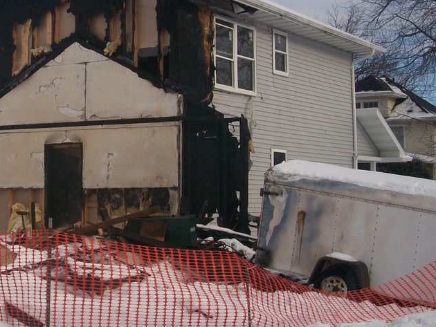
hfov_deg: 25.7
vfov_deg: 19.9
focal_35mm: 74
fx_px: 932
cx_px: 67
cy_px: 128
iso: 80
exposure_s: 1/640
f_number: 5.6
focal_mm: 6.3
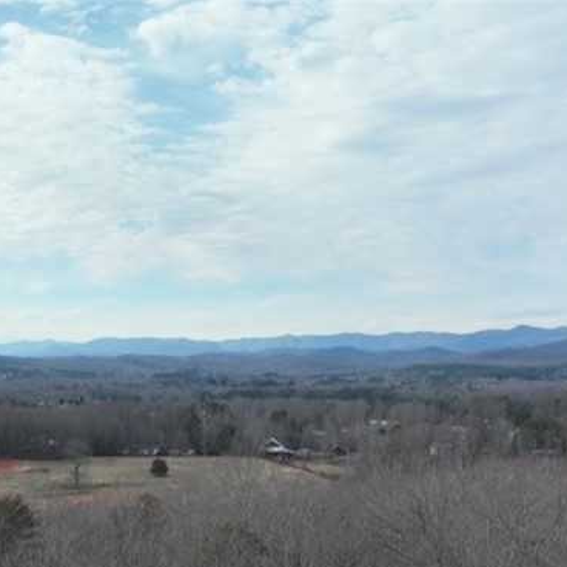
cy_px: 589
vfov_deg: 27.2
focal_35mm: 59
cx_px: 191
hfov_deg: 28.9
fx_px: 1093
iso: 250
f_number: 2.8
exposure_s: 1/240
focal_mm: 12.29
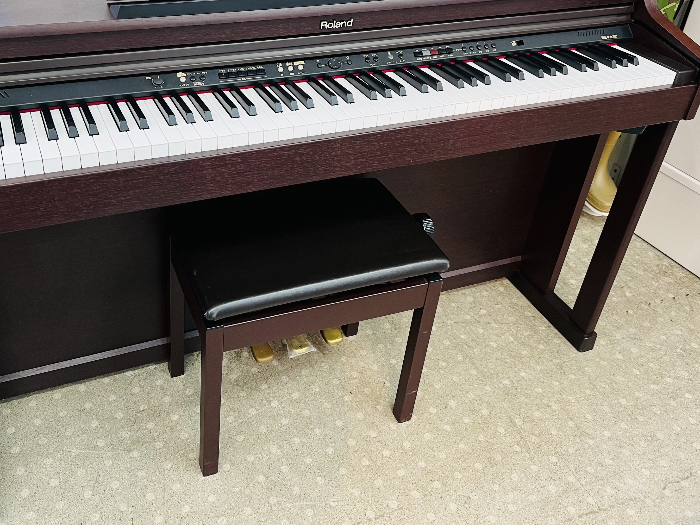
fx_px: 728
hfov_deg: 51.1
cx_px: 288
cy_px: 185
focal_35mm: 36
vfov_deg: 39.3
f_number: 1.5
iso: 100
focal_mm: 5.7
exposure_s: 1/50
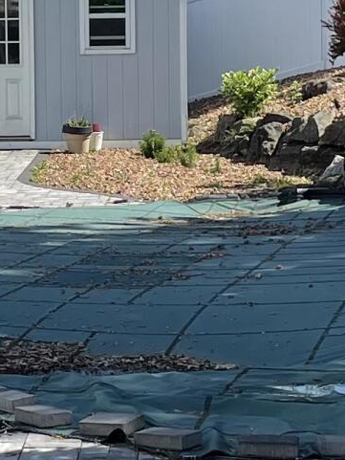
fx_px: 2152
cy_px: 249
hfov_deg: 9.1
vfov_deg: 12.2
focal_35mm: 162
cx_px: -37
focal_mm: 4.2
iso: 32
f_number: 1.6
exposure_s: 1/3731
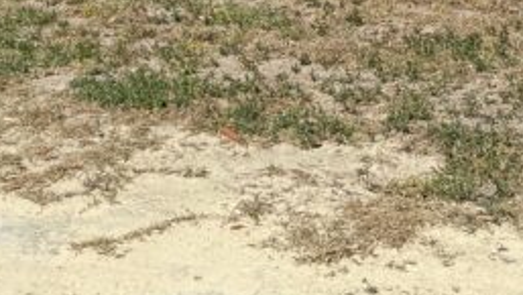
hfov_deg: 20.4
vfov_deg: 10.5
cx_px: 376
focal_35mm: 104
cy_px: -342
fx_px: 1443
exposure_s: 1/3802
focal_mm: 6.76
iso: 80
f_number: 1.78
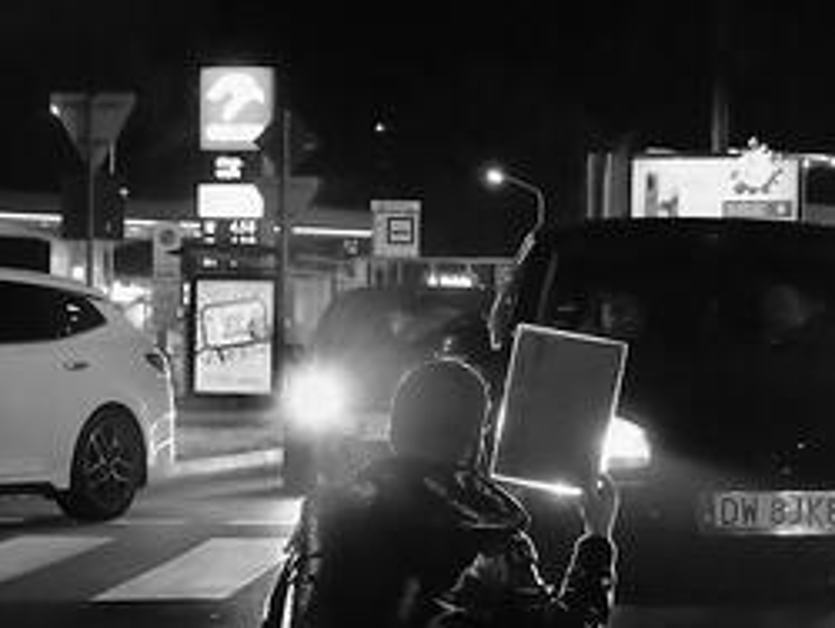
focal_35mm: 163
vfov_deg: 9.1
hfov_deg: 12.1
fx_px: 3936
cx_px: 678
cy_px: 347
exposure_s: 1/60
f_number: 3.8
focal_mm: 34
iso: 4000
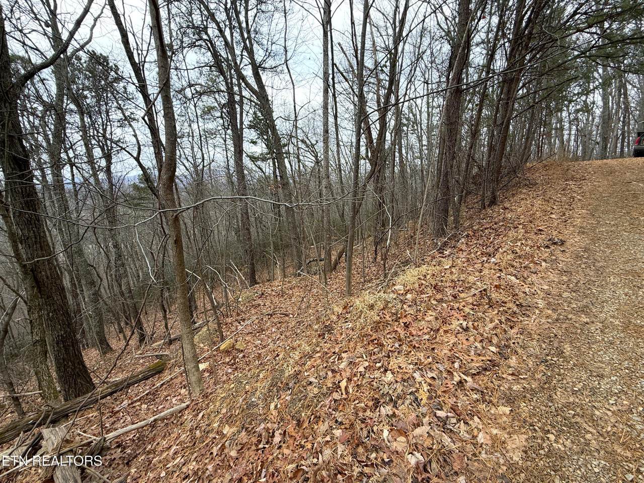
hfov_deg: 102.1
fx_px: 260
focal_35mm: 14
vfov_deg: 85.7
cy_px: 242
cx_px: 322
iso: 50
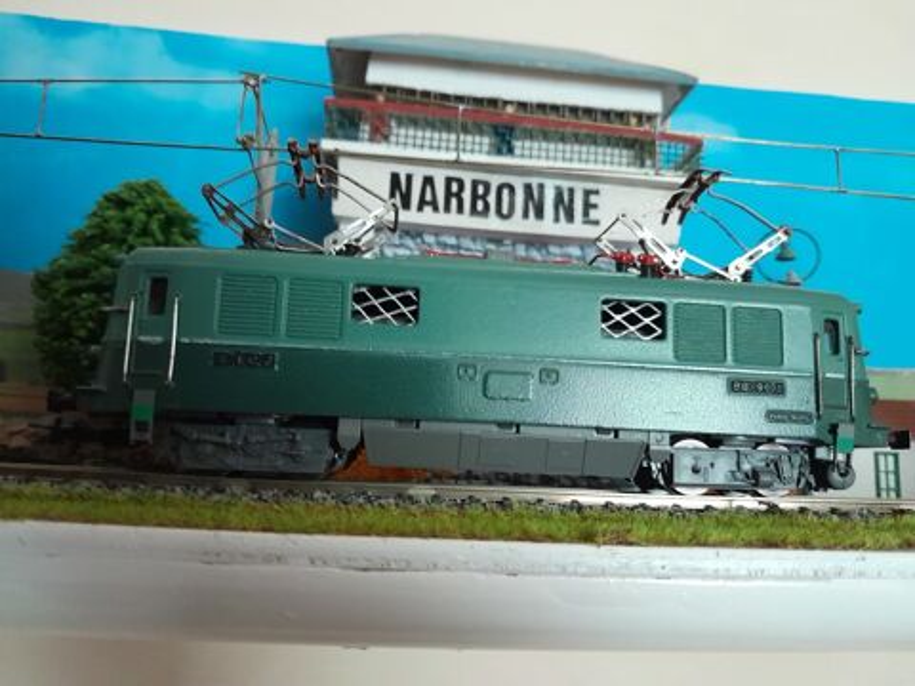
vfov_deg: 51.4
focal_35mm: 27
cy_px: 343
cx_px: 458
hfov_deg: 65.3
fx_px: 714
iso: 640
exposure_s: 1/25
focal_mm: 4
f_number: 1.8
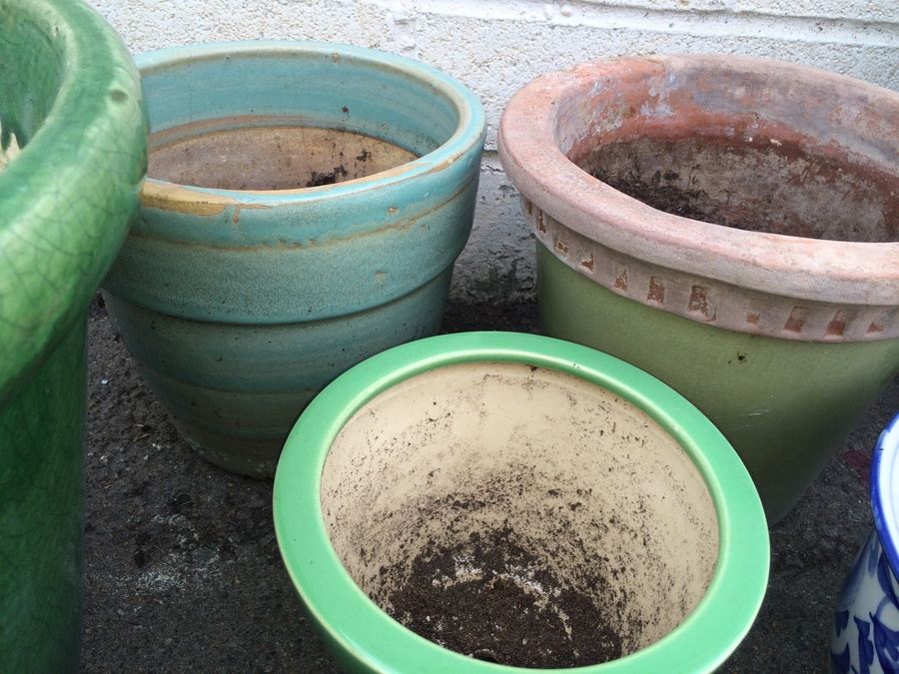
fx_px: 779
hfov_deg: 60.0
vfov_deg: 46.8
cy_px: 337
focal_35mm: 30
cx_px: 450
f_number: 2.2
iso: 32
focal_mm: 4.12
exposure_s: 1/260
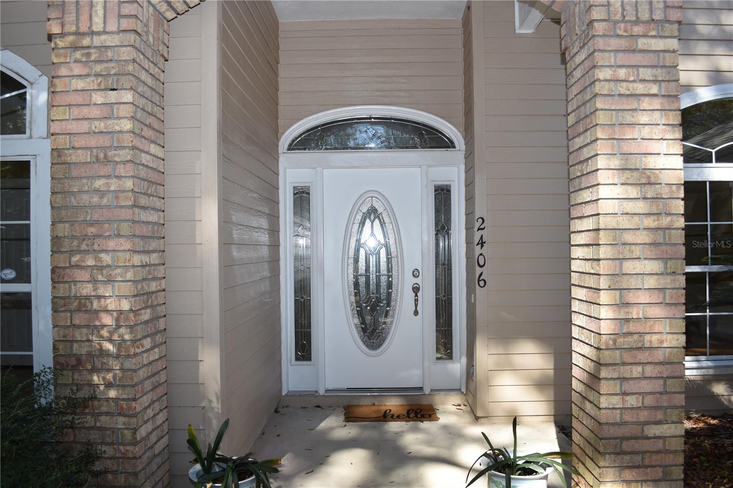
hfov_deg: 67.4
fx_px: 550
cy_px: 244
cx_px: 366
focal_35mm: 27
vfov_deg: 47.9
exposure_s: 1/125
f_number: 5.6
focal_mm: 18
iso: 100
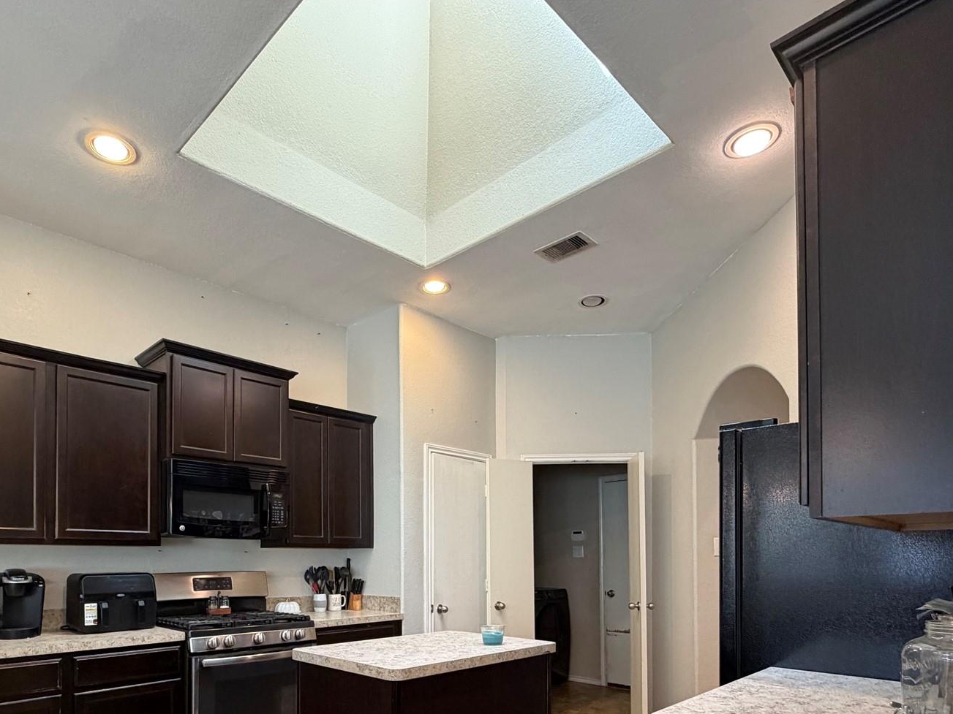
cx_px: 419
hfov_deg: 76.1
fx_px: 606
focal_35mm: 22
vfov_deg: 57.3
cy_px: 553
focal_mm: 2.22
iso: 250
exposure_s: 1/60
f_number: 2.2
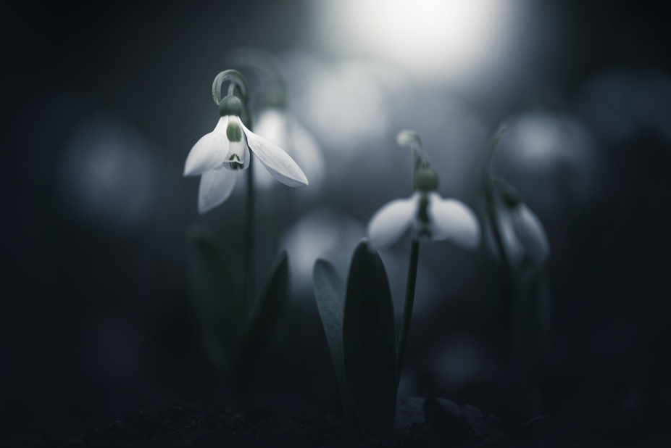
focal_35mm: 108
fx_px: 2014
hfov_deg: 18.9
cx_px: 327
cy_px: 218
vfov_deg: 12.7
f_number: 2
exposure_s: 1/1600
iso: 125
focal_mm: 100
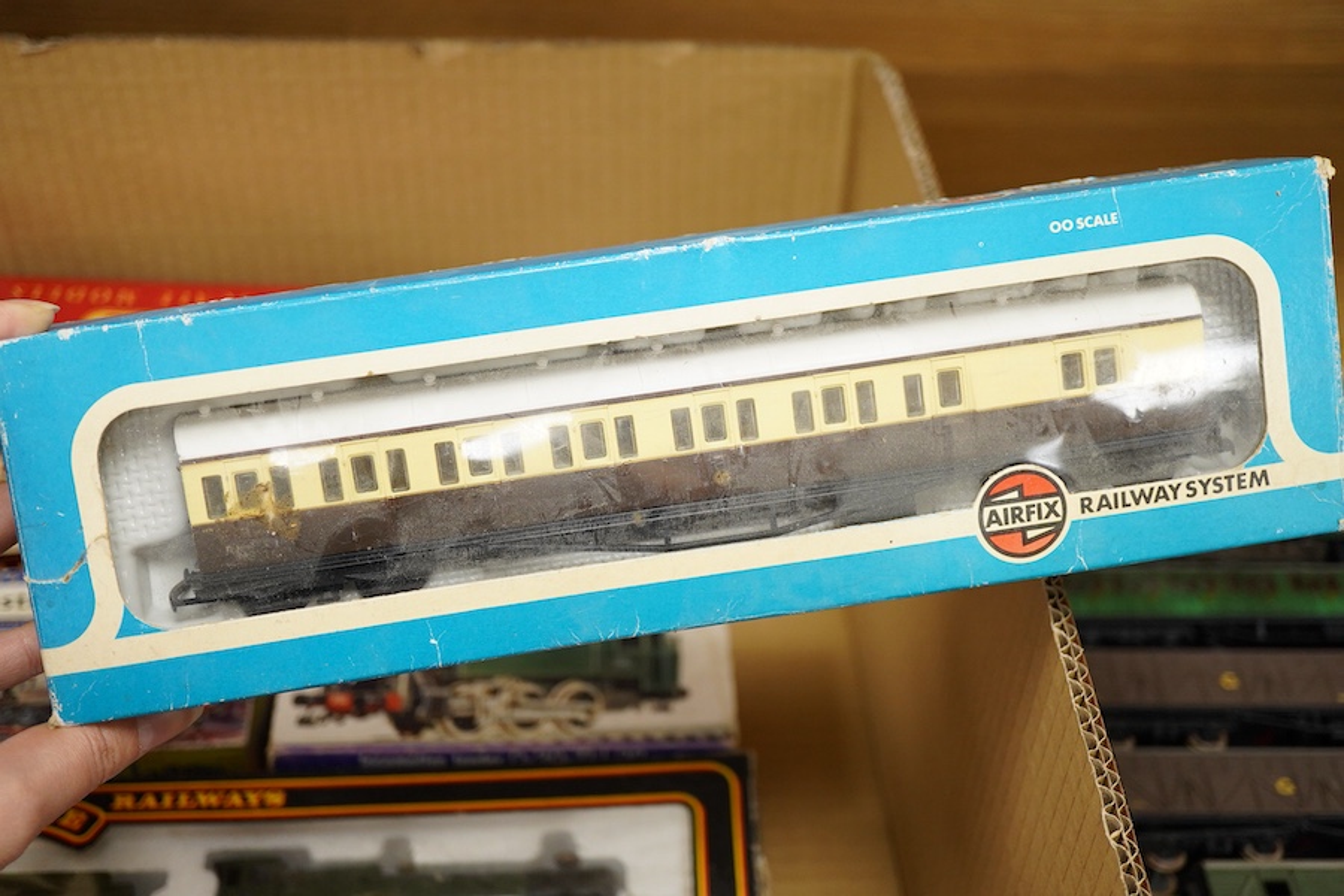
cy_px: 448
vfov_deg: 29.9
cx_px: 672
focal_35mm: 45
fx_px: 1680
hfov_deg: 43.6
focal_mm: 30
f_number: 3.5
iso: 1250
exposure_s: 1/160
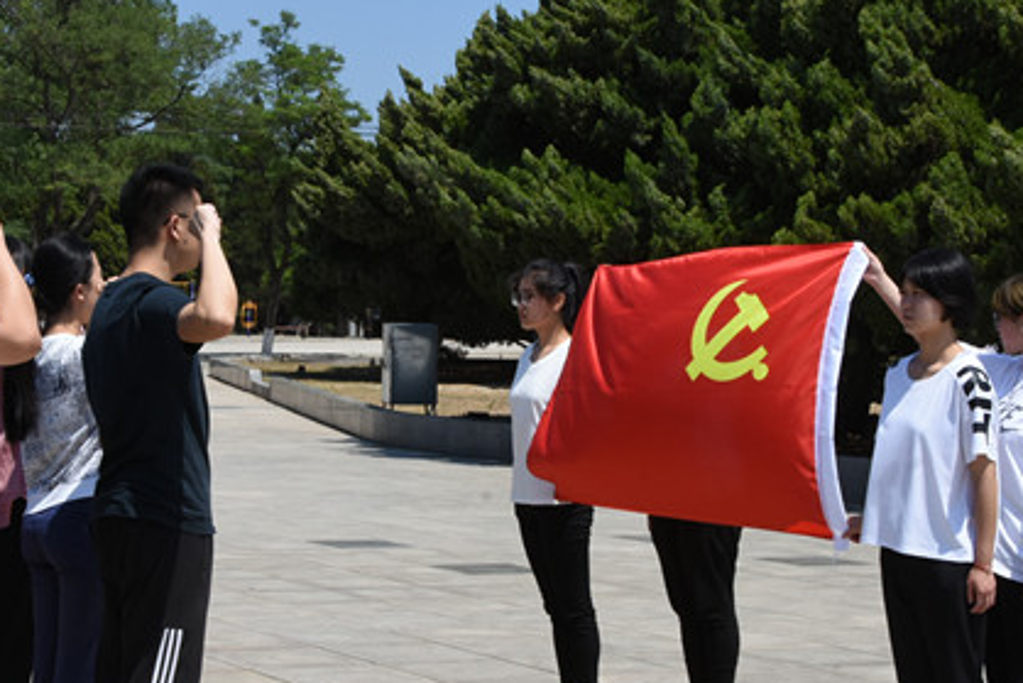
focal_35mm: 89
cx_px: 497
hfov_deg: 22.9
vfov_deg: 15.4
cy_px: 368
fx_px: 2529
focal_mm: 31
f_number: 19
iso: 280
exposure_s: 1/180
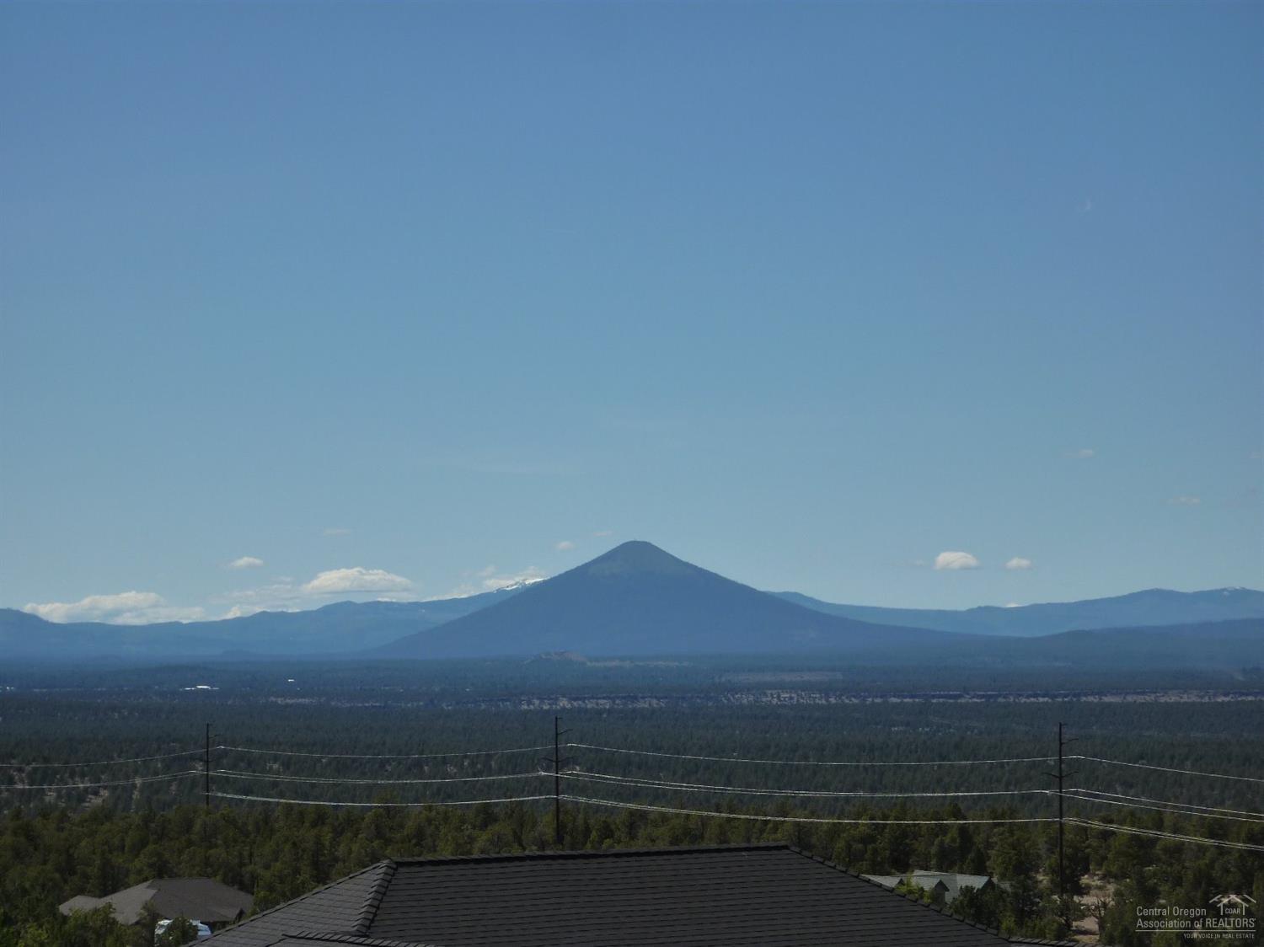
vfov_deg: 14.2
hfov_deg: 18.9
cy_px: 474
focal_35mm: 104
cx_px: 632
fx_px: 3796
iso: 125
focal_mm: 17
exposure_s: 1/1000
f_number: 5.6
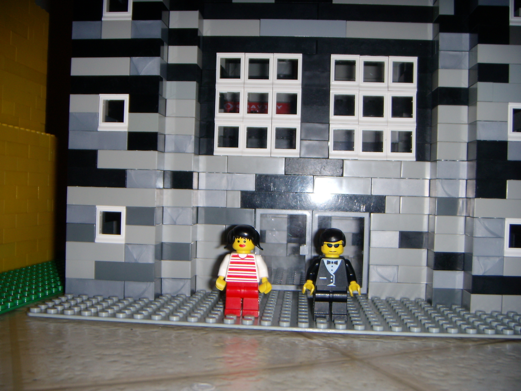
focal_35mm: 38
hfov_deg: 49.0
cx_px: 260
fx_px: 572
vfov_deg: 37.7
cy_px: 196
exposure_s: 1/60.2
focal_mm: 6.4
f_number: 3.5
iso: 64
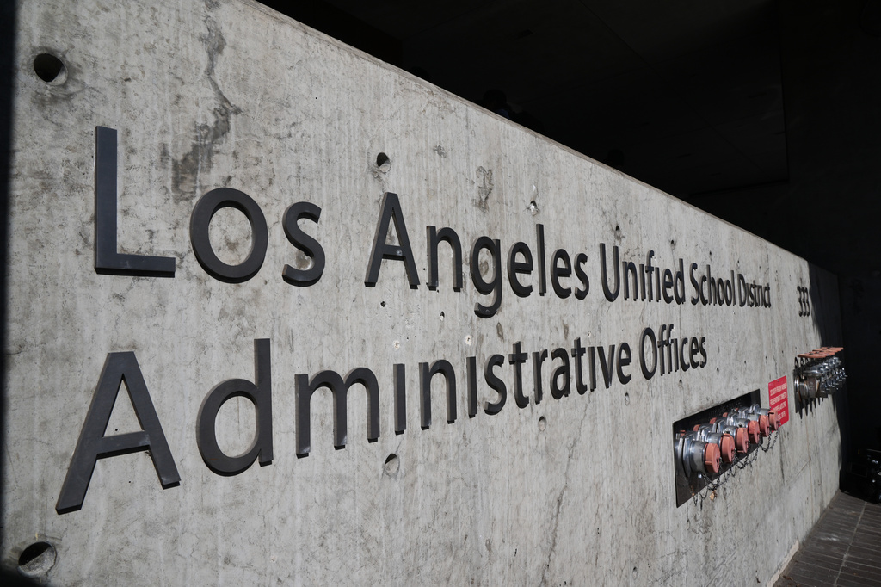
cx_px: 440
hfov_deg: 73.8
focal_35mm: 24
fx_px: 587
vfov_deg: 53.1
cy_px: 294
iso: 250
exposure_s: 1/500
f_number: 13
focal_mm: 24
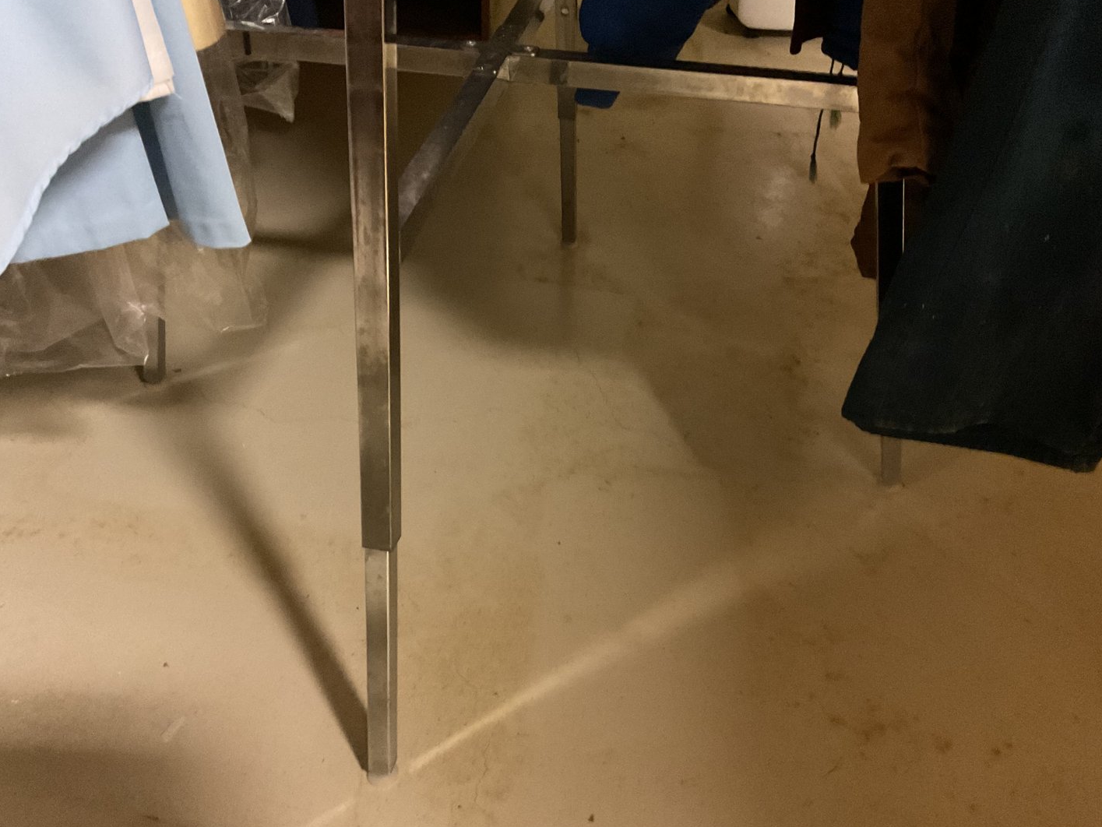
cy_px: 430
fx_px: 987
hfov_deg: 58.3
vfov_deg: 45.5
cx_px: 550
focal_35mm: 31
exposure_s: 1/24
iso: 500
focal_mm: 3
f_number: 1.8
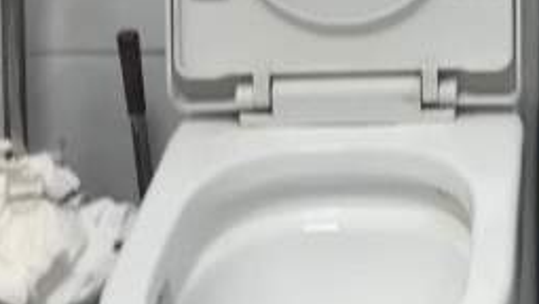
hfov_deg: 16.9
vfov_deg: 9.2
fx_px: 1760
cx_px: 571
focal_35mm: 123
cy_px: -335
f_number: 2
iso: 400
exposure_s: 1/100
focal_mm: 5.75
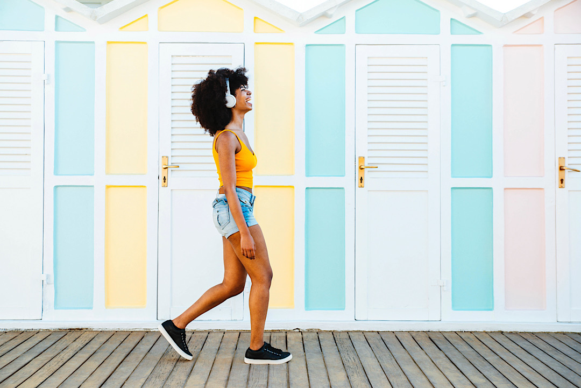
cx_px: 290
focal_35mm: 43
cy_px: 194
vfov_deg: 31.2
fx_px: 694
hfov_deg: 45.4
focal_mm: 43
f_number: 3.5
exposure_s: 1/800
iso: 400
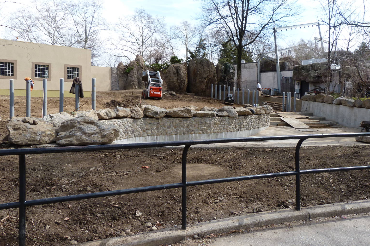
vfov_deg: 47.8
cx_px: 189
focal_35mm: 27
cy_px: 108
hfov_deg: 67.4
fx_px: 277
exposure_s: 1/200
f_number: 4.5
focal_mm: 4.5
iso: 80
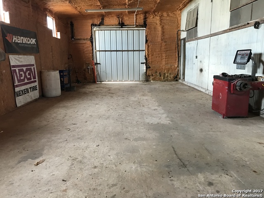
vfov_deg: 49.7
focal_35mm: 28
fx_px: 214
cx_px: 132
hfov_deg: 63.4
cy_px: 99
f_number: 1.8
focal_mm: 3.99
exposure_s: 1/17
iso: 40
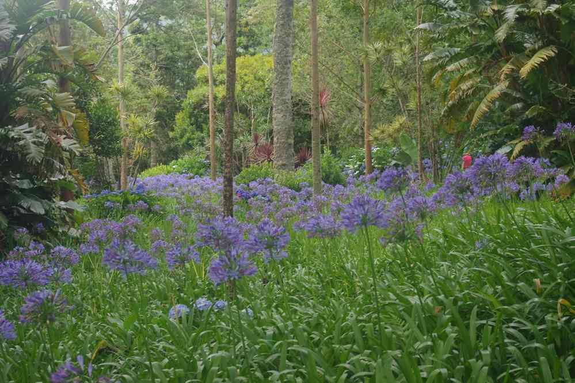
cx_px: 288
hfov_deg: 31.2
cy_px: 192
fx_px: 1030
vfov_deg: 21.1
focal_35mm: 64
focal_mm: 43
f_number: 8
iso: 800
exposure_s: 1/80
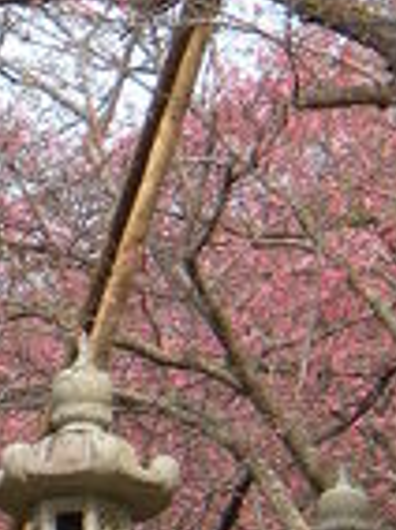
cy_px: 388
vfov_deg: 4.8
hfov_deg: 3.6
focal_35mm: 416
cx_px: 131
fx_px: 6364
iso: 64
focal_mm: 11.3
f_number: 4.4
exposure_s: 1/190
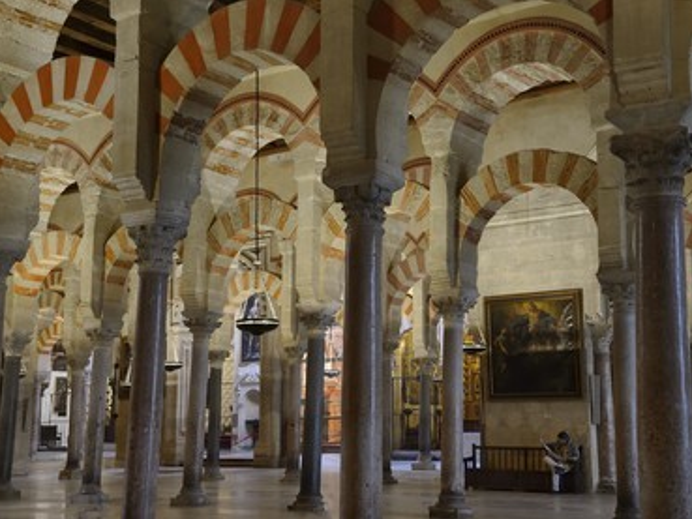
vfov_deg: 31.5
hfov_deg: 41.2
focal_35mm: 46
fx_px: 920
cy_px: 260
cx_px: 362
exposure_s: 1/2
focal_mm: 42
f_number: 9
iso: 1600
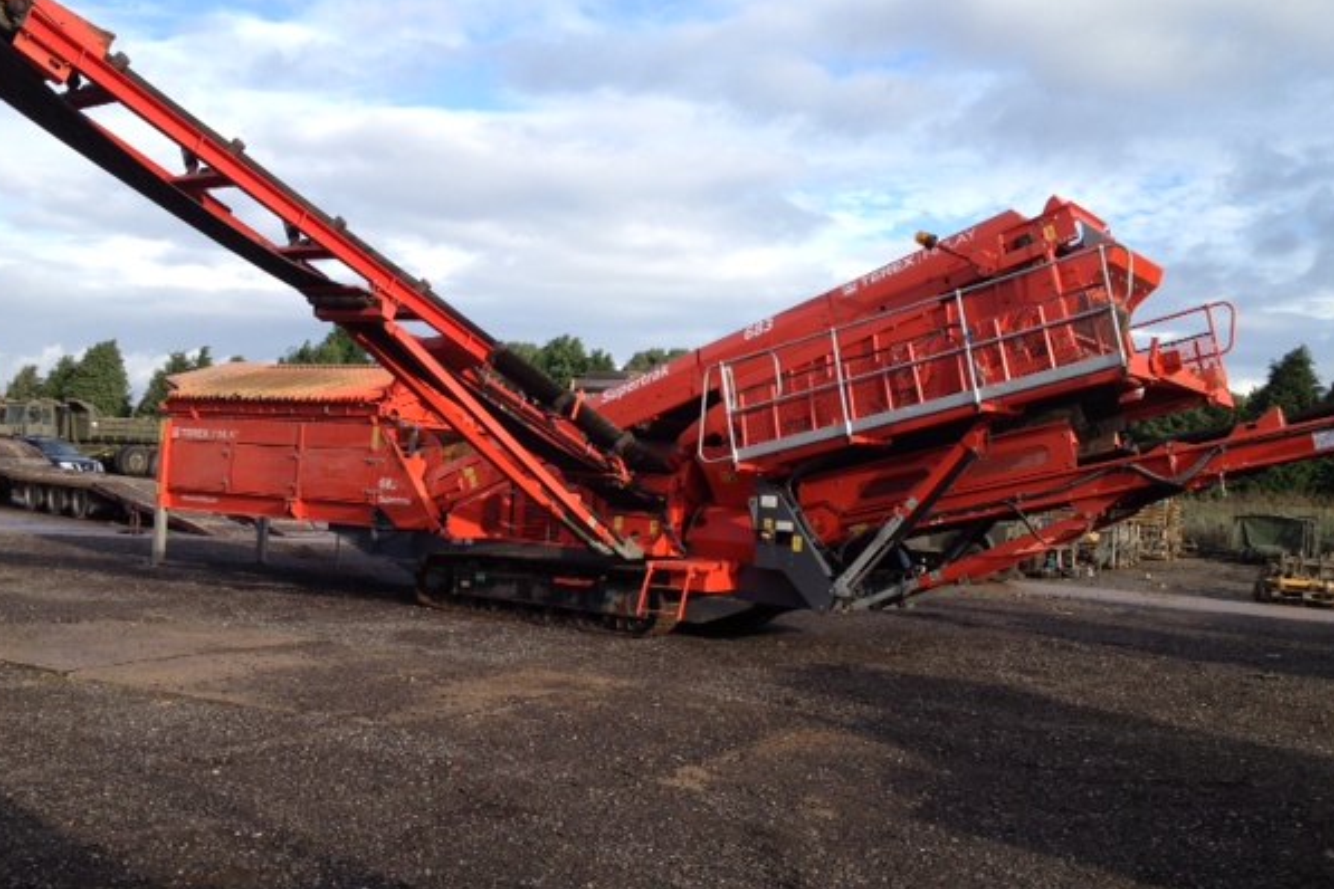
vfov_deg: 34.2
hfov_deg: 49.5
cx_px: 650
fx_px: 1445
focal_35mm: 39
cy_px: 427
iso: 64
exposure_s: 1/756
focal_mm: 4.28
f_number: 2.4
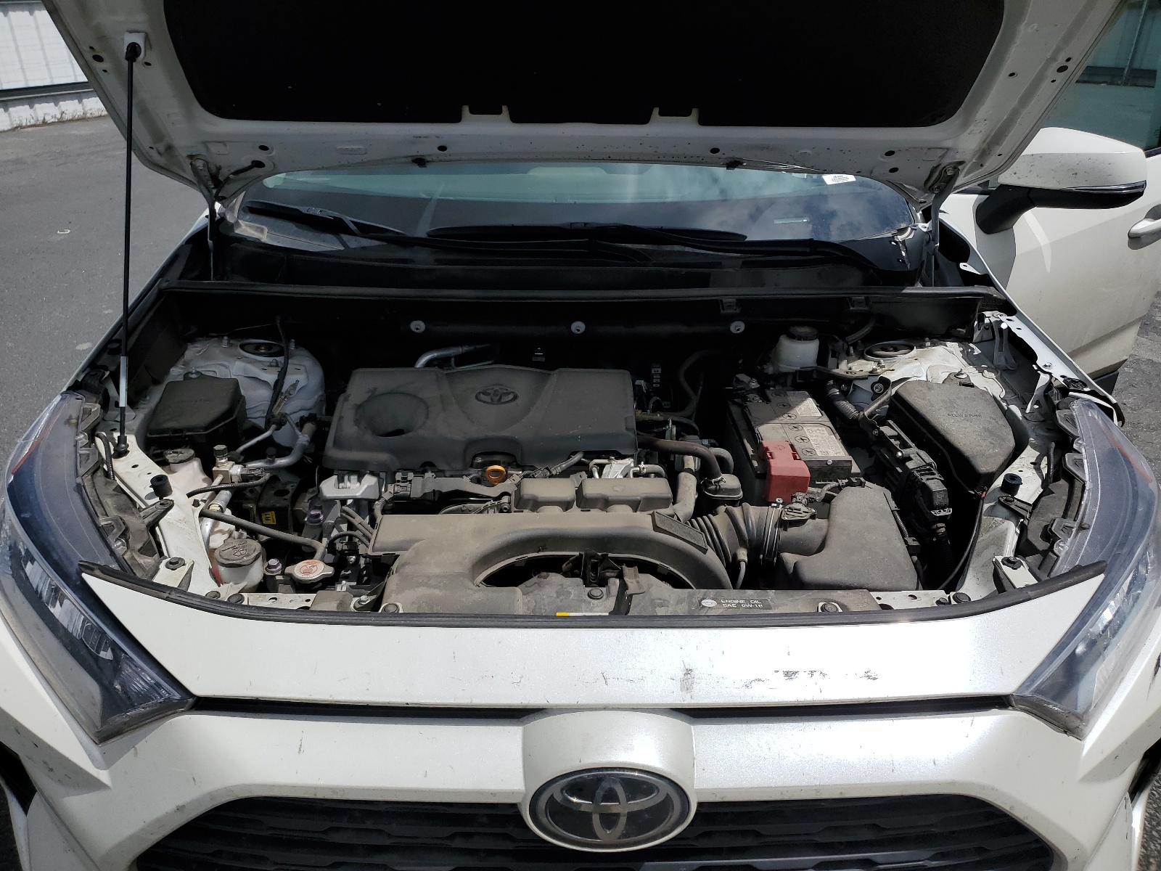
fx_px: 872
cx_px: 580
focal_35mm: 26
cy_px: 436
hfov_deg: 67.3
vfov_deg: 53.1
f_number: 1.5
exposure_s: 1/10000
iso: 51
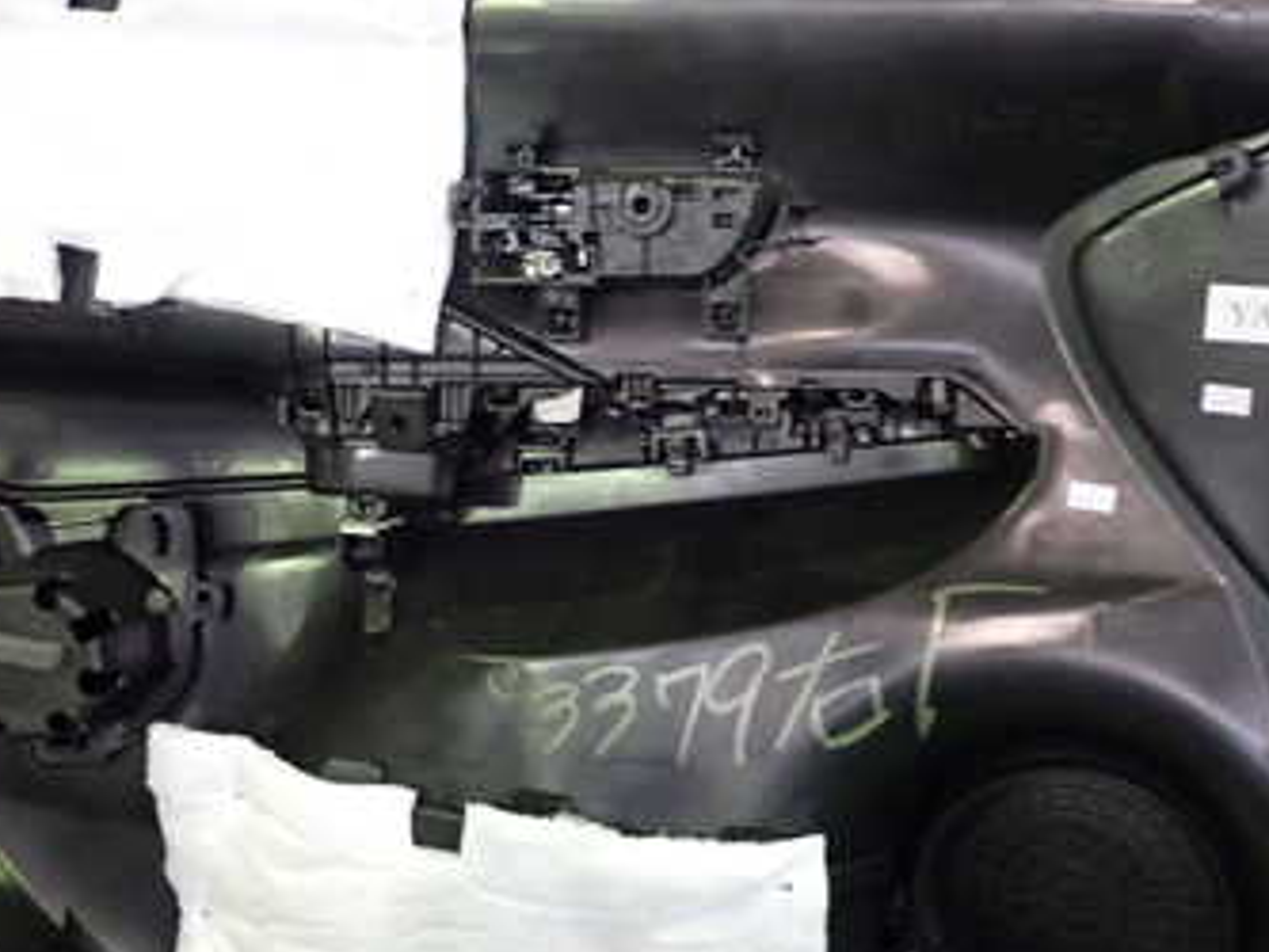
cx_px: 594
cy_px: 514
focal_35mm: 54
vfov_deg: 27.0
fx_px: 1980
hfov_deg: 35.5
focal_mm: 5.4
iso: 800
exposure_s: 1/30
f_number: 2.3
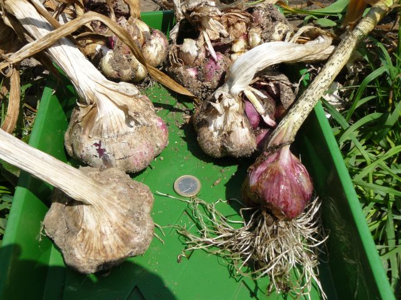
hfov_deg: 51.4
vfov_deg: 39.7
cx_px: 200
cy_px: 150
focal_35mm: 36
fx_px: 417
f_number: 5.6
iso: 100
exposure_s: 1/400
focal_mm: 6
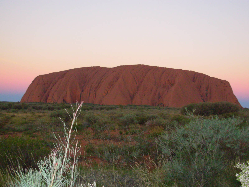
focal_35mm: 52
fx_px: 374
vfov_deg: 28.0
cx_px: 124
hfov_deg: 36.8
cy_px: 94
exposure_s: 1/136
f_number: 3.2
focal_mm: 8.5
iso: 200
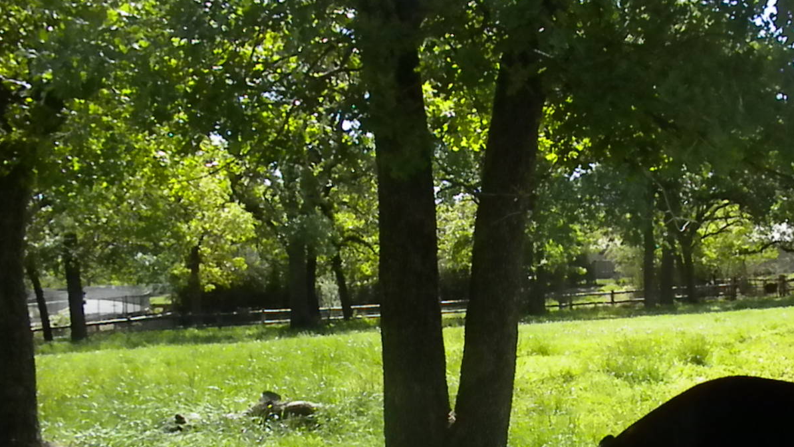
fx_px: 1137
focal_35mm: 54
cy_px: 332
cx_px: 519
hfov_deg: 38.1
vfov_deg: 22.0
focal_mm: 6.6
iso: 640
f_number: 10
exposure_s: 1/243
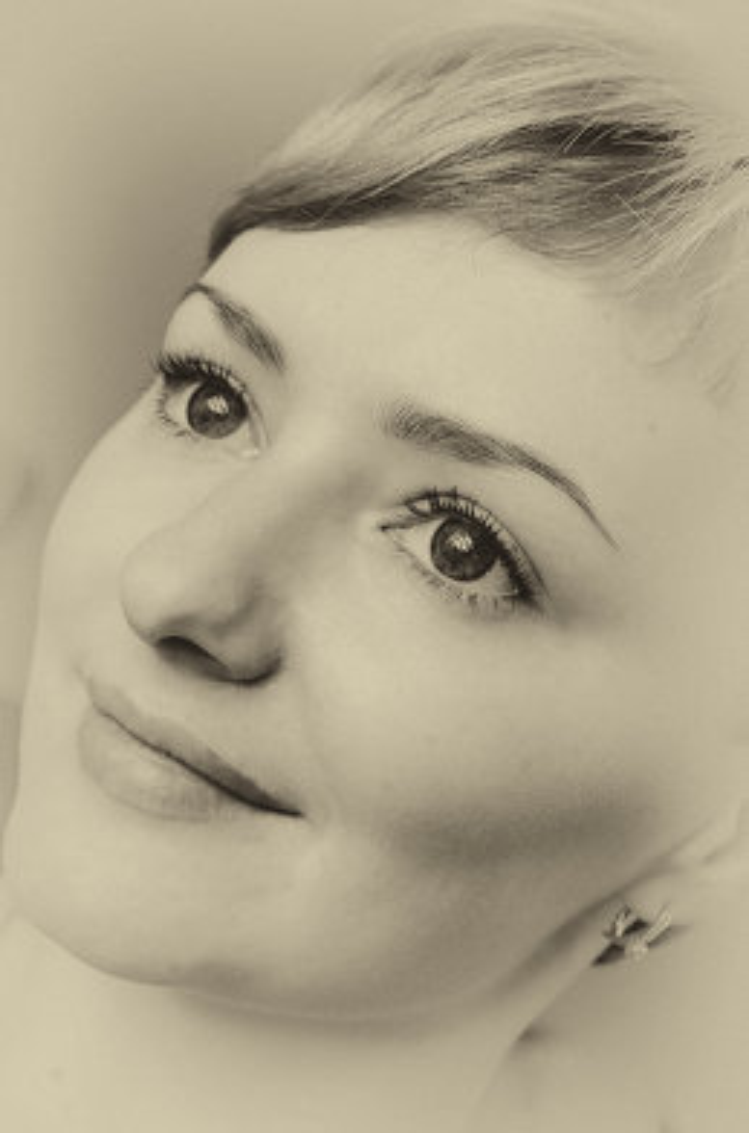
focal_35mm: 75
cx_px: 374
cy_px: 566
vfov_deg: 27.1
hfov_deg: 18.1
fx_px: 2355
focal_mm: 50
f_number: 7.1
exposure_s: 1/25
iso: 400
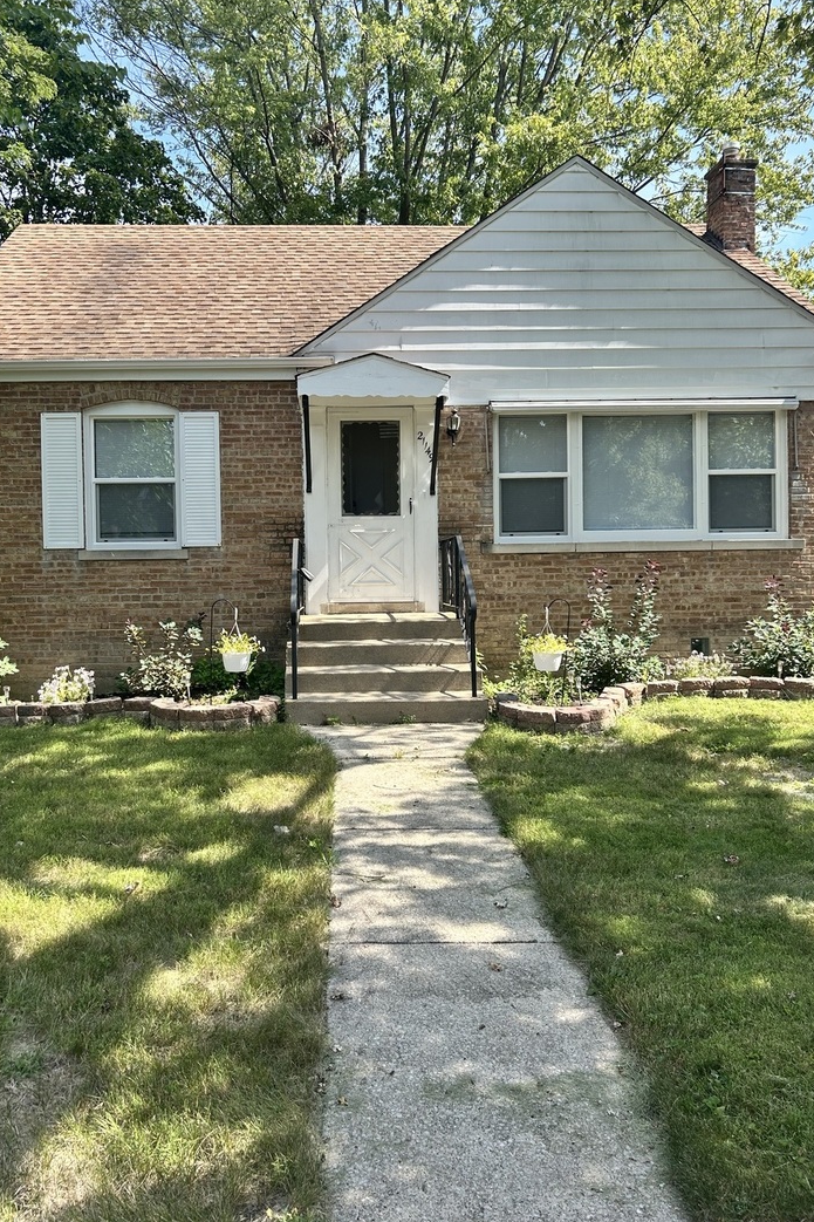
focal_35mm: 28
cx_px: 377
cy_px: 594
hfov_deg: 46.4
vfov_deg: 65.5
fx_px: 950
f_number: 1.5
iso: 50
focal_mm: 5.7
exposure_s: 1/1224
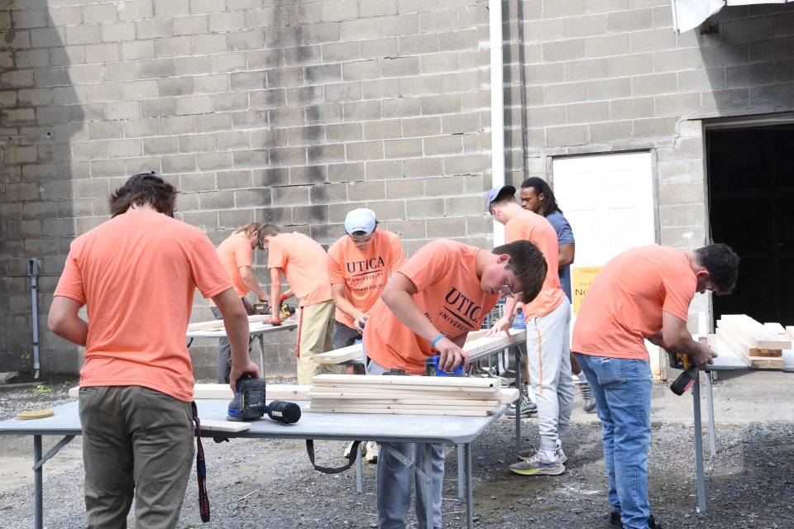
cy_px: 264
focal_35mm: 50
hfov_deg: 39.6
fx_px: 1103
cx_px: 397
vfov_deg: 27.0
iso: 100
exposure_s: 1/80
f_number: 8
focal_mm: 50
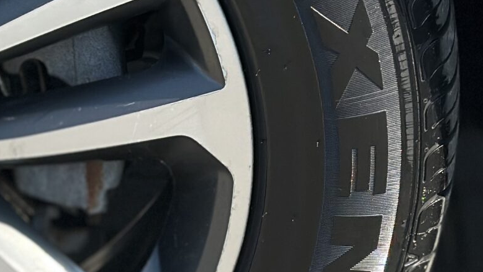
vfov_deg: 7.1
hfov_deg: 12.0
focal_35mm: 172
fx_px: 2203
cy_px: 166
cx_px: -205
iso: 100
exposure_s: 1/2304
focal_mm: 6.86
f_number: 1.78
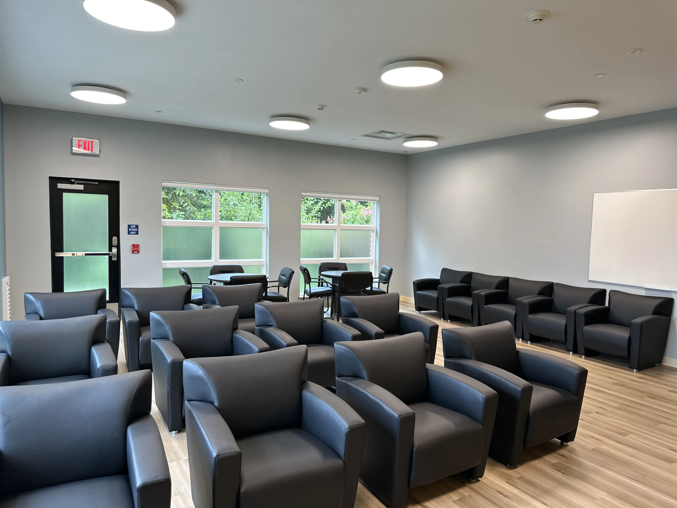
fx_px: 469
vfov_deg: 56.8
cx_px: 338
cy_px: 254
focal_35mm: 24
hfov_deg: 71.6
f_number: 1.78
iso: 100
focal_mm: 6.86
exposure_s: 1/120
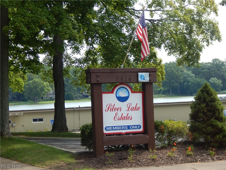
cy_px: 85
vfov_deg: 19.6
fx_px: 490
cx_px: 113
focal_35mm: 75
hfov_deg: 26.0
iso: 125
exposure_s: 1/400
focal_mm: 13.5
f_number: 4.2
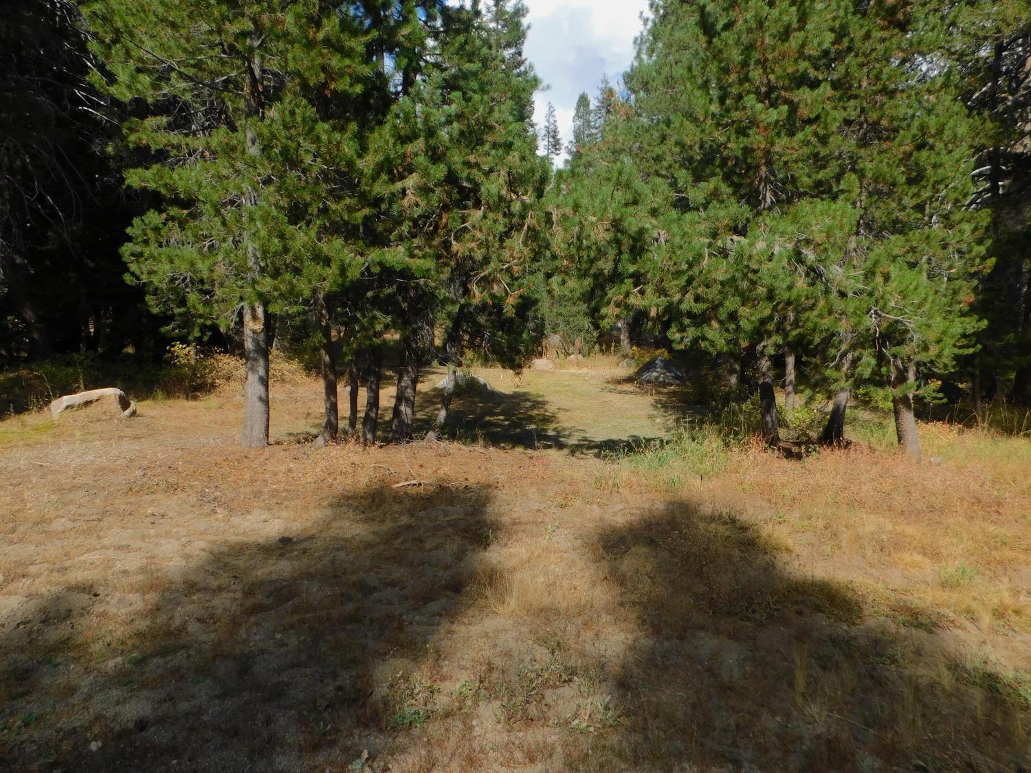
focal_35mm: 23
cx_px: 516
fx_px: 685
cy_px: 386
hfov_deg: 73.9
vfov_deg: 58.9
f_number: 3
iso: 125
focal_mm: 4
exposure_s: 1/1250
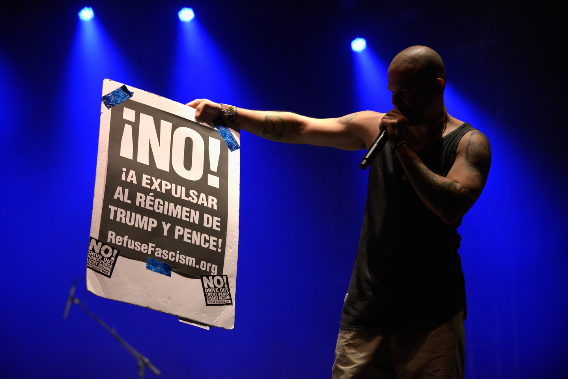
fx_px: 1420
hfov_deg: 22.6
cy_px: 190
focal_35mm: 90
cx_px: 284
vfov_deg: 15.2
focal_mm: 90
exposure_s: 1/640
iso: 2000
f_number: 2.8
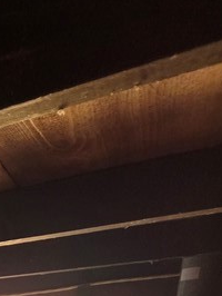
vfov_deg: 24.6
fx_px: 427
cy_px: 487
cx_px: -189
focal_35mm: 50
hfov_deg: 20.0
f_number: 1.9
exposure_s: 1/60
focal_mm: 2.2
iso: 320
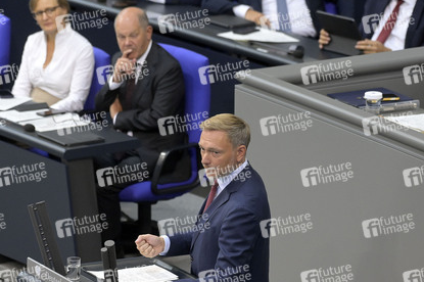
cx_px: 198
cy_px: 149
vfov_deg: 5.0
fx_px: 3201
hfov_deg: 7.6
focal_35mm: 272
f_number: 5.6
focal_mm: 250
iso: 8000
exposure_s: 1/400
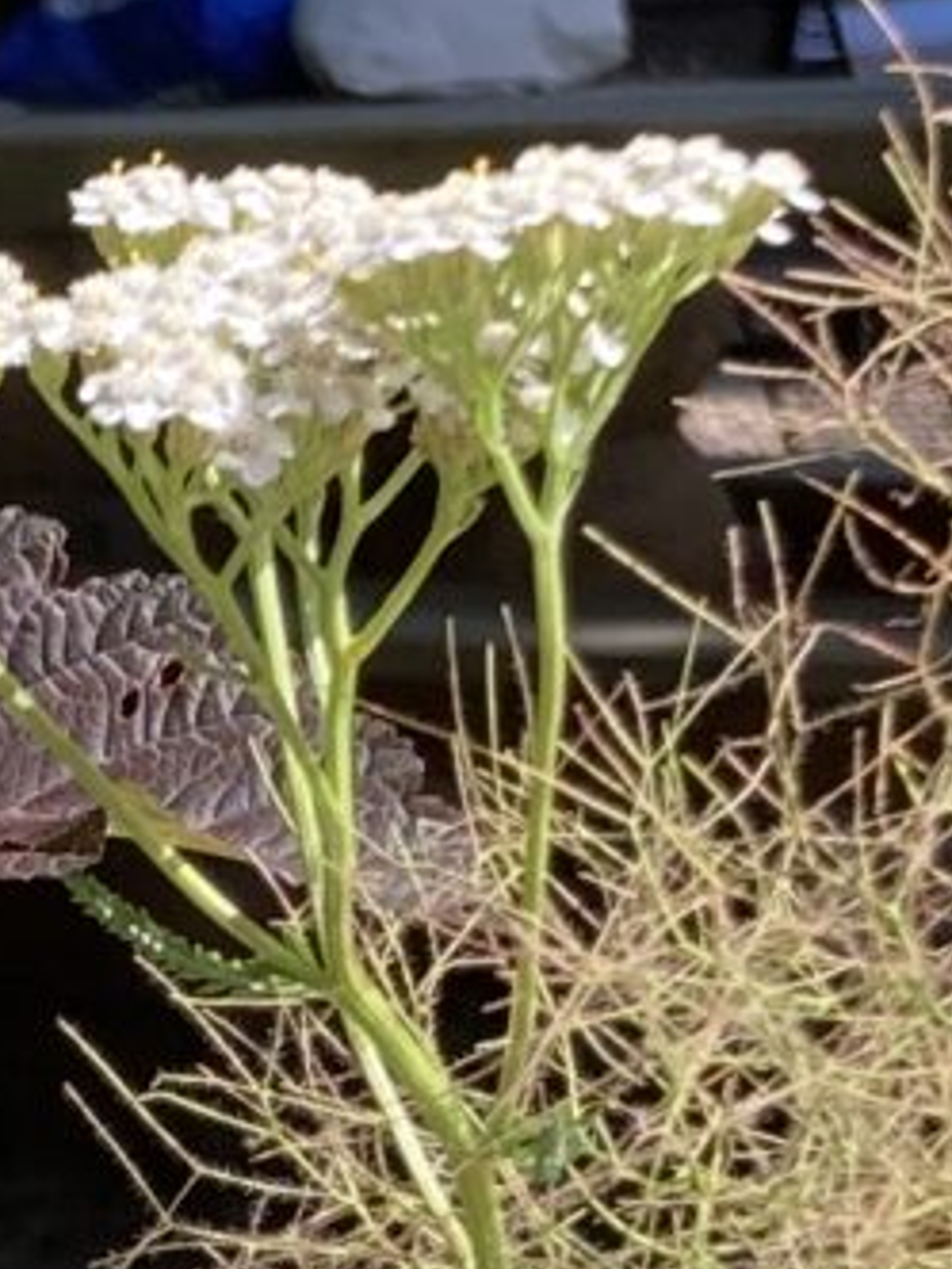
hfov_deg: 6.8
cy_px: 1326
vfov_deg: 9.1
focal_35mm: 216
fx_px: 7920
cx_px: -88
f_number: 1.8
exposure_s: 1/505
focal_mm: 3.99
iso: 20
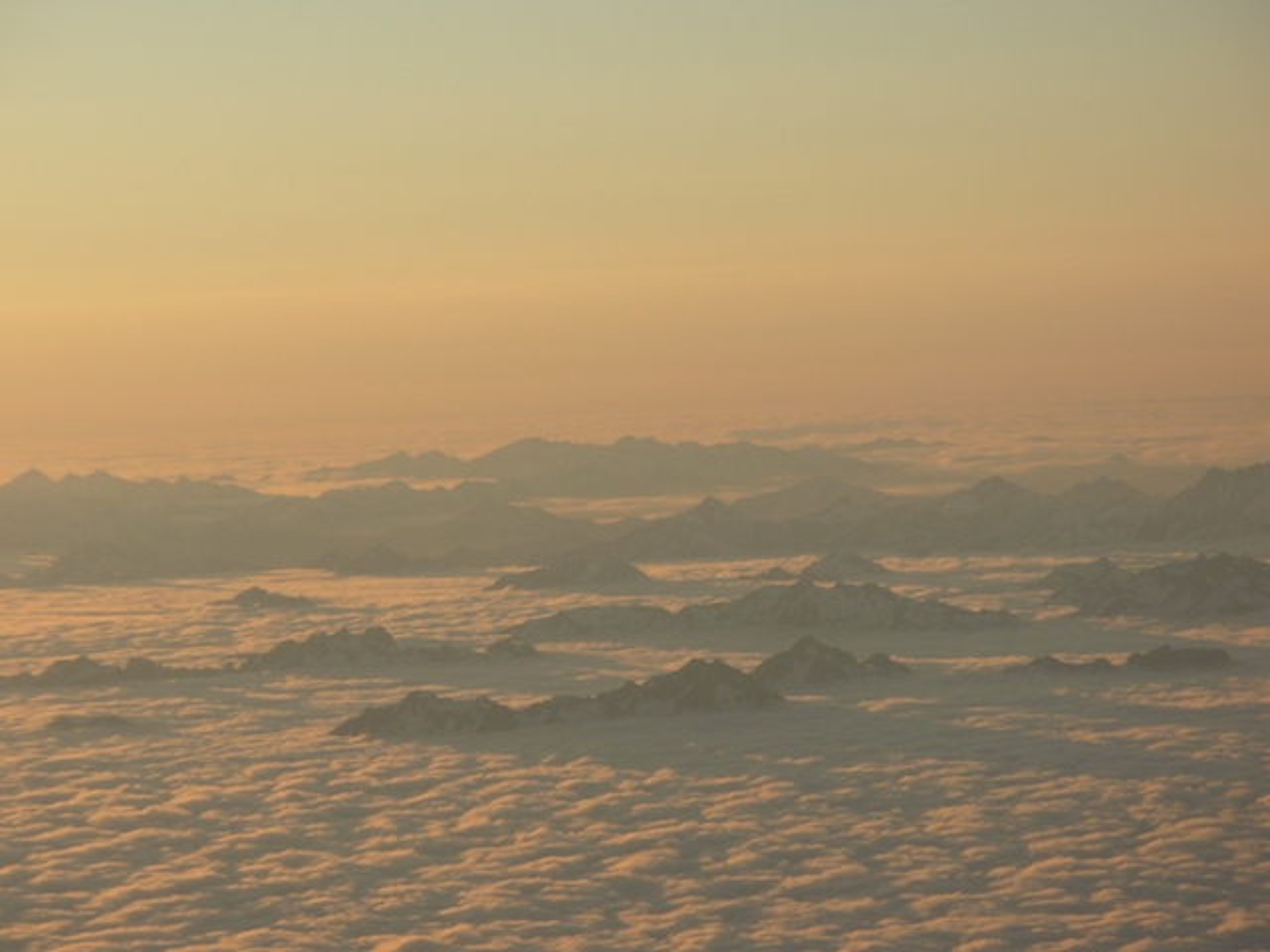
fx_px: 6971
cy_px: 476
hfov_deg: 10.4
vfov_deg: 7.8
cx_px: 635
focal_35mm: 190
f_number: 5
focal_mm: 31.4
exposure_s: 1/242
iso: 50
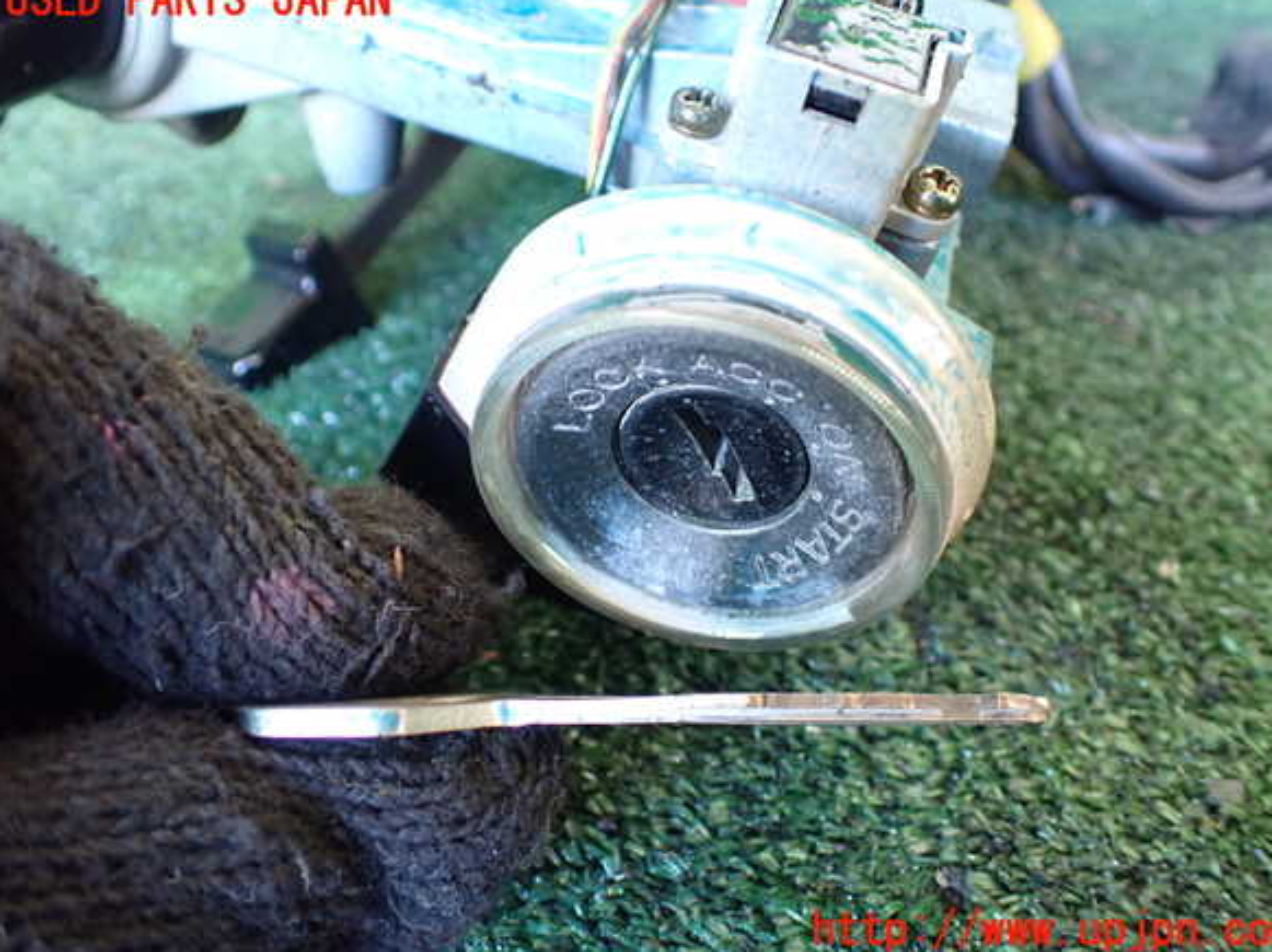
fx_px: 1138
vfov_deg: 45.4
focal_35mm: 31
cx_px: 650
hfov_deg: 58.4
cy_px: 466
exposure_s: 1/30
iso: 800
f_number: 2.3
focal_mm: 5.4
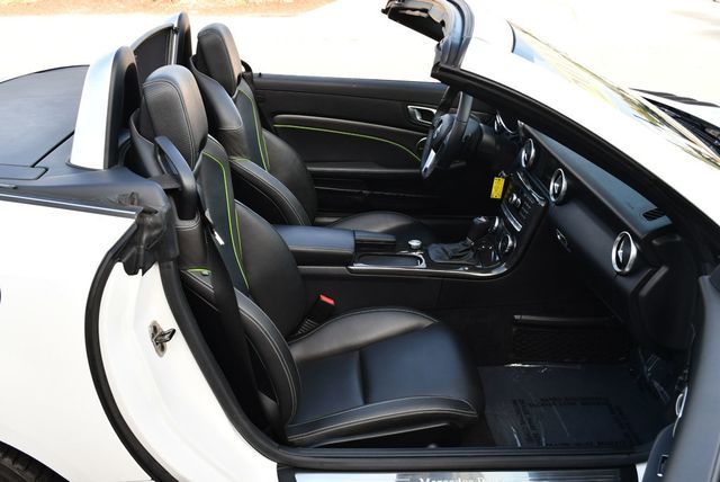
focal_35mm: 36
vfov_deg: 36.9
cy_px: 241
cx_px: 360
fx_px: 721
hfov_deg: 53.1
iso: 280
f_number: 5.6
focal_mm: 18
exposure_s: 1/250
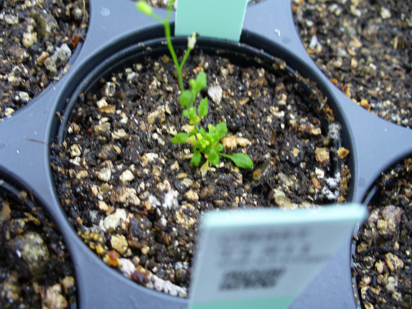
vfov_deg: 38.7
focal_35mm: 37
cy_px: 154
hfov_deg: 50.1
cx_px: 206
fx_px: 440
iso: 150
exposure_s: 1/30
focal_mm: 6.1
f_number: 2.8
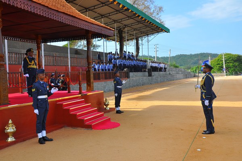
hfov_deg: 53.2
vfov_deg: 36.8
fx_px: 242
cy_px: 80
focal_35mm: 36
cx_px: 121
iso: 200
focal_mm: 24
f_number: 13
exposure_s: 1/125
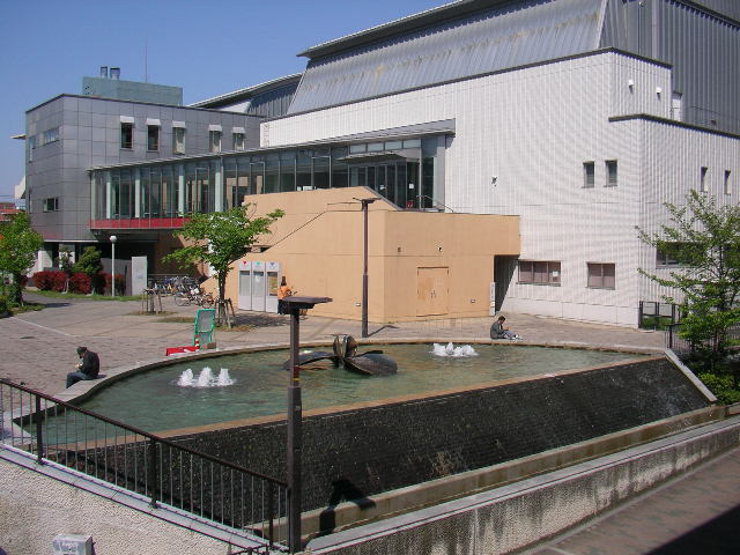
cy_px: 278
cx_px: 370
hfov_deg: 50.1
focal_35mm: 37
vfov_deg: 38.7
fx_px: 791
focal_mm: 5.7
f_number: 6.9
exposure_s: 1/640
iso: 50
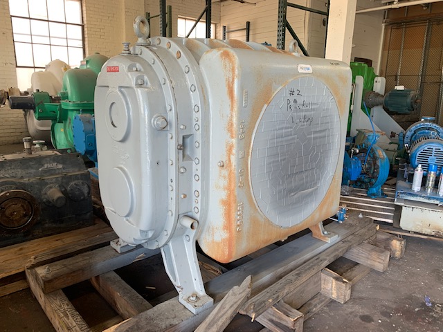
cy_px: 166
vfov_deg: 53.1
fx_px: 333
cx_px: 222
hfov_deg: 67.3
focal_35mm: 26
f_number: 1.8
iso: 100
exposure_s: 1/71
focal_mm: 4.25
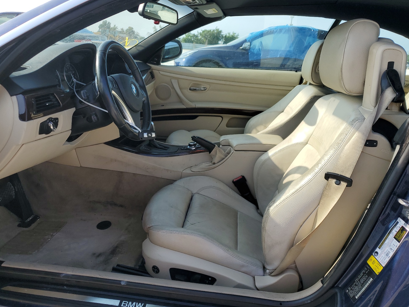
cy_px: 148
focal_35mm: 27
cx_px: 202
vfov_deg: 51.4
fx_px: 319
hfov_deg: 65.3
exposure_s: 1/1250
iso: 50
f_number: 1.5
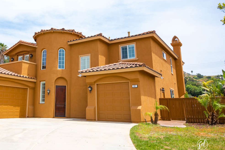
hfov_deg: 53.3
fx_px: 219
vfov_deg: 37.6
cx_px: 73
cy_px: 53
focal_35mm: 35
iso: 250
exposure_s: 1/2500
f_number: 3.5
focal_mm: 24
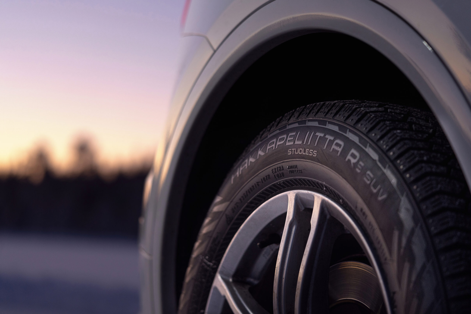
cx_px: 236
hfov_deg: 22.6
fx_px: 1177
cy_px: 157
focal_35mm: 90
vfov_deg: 15.2
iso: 1600
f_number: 2.8
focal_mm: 90
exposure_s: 1/200
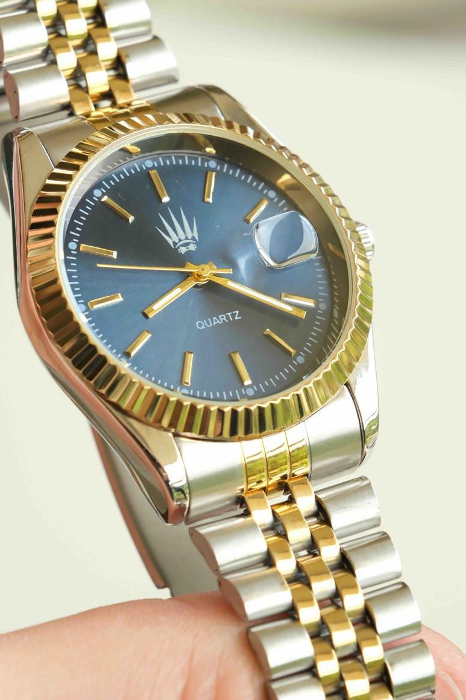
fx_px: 2894
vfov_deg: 13.8
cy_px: 302
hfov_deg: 9.2
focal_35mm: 149
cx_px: 182
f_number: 8
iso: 250
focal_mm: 80
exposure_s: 1/40
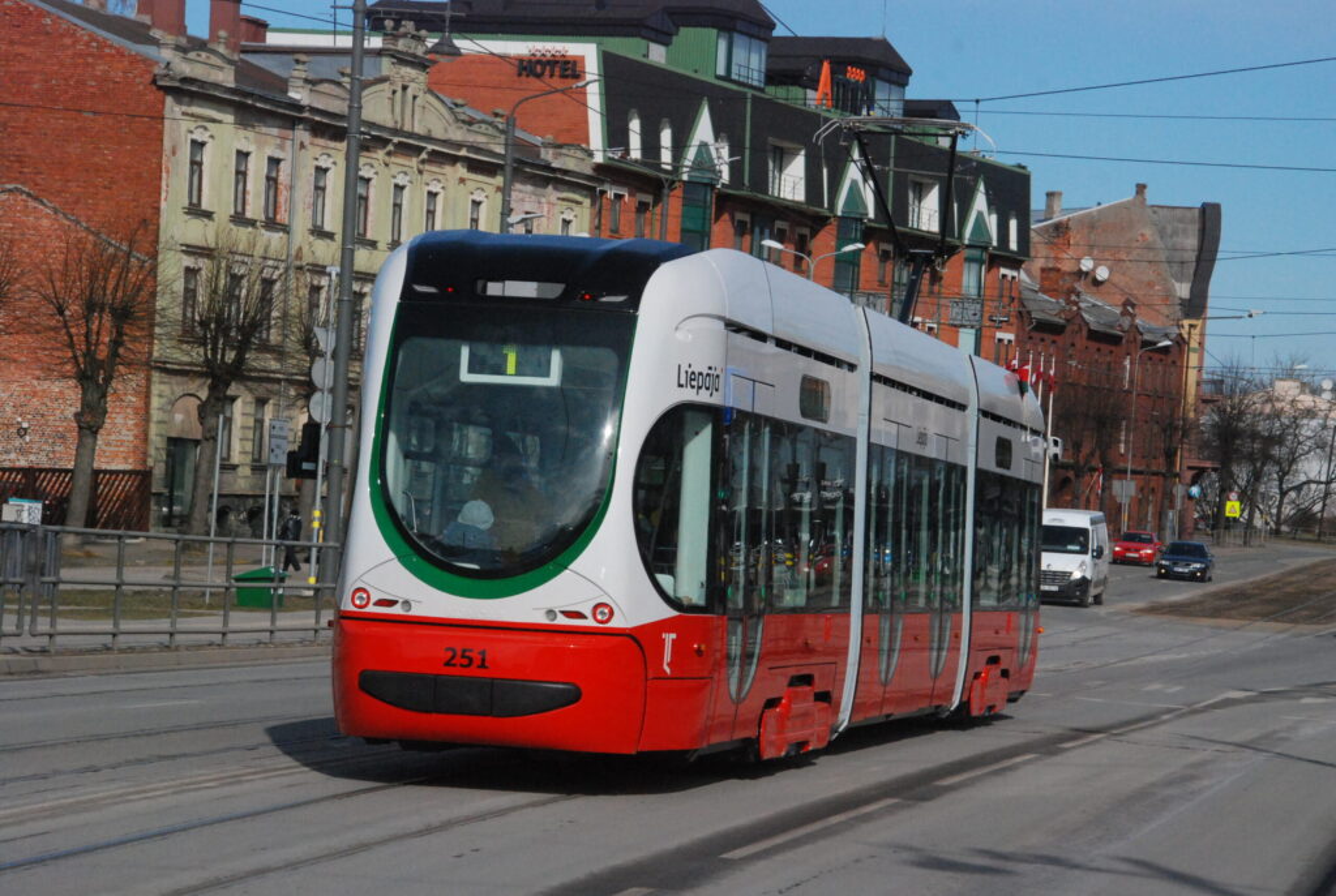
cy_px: 448
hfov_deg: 17.0
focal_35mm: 120
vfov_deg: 11.5
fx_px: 4462
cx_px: 668
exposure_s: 1/2500
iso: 1600
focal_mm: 80
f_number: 13
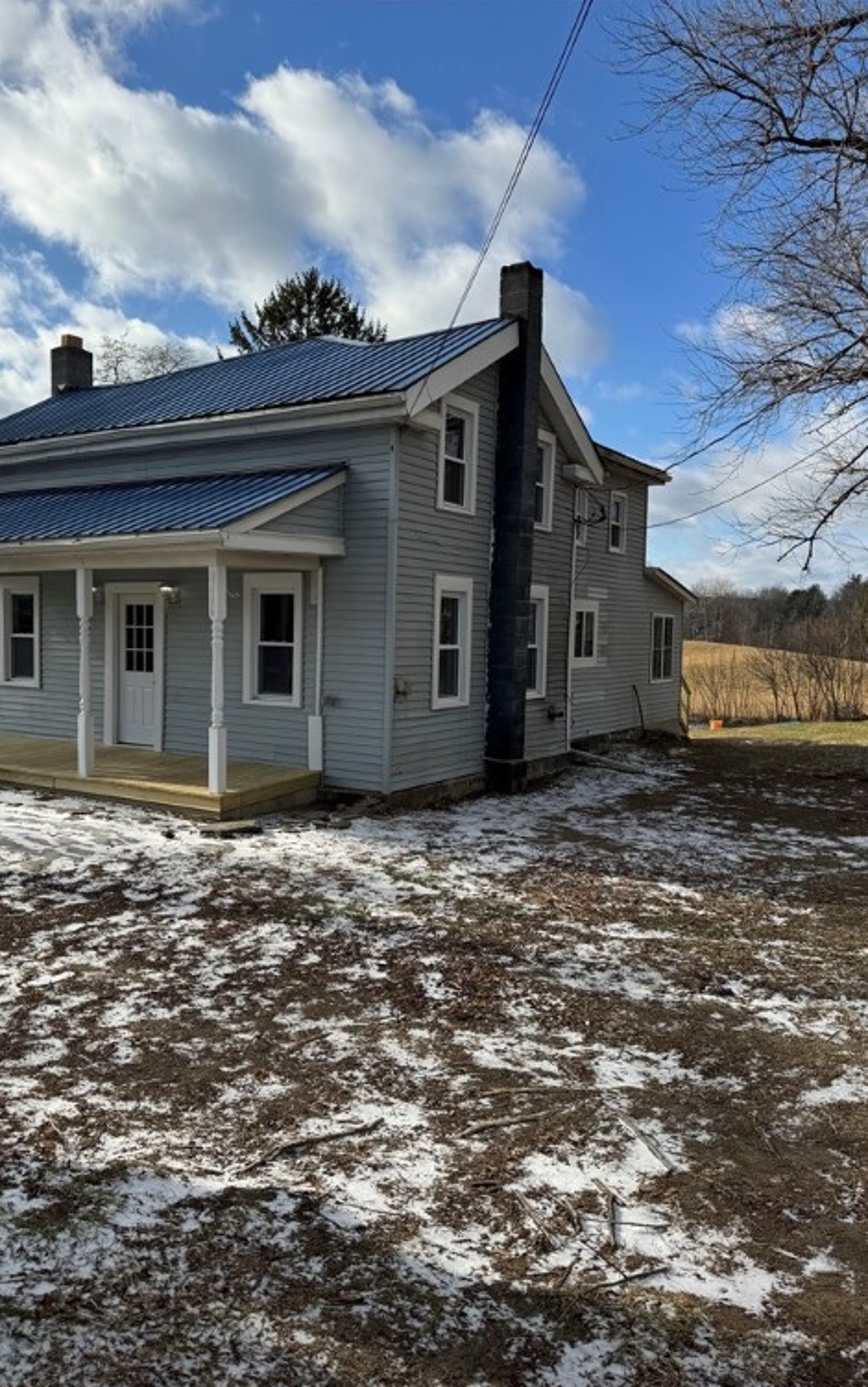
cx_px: 375
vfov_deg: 70.4
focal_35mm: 26
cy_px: 704
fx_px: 983
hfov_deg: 47.5
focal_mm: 6.76
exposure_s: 1/4608
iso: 80
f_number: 1.78
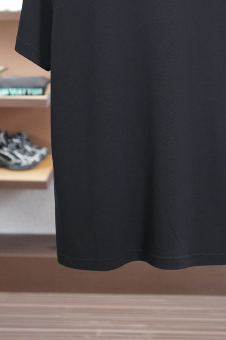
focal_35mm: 95
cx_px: 152
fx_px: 895
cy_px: 93
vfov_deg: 21.3
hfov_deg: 14.4
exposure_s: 1/200
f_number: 4
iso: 1600
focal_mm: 40
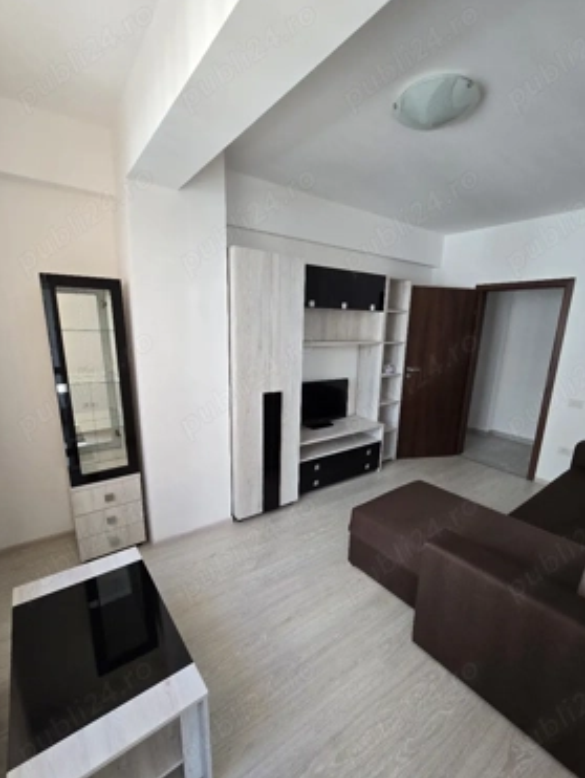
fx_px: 315
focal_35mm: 14
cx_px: 289
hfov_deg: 85.8
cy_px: 409
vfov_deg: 101.9
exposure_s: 1/50
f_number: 2.2
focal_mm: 2.2
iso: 64
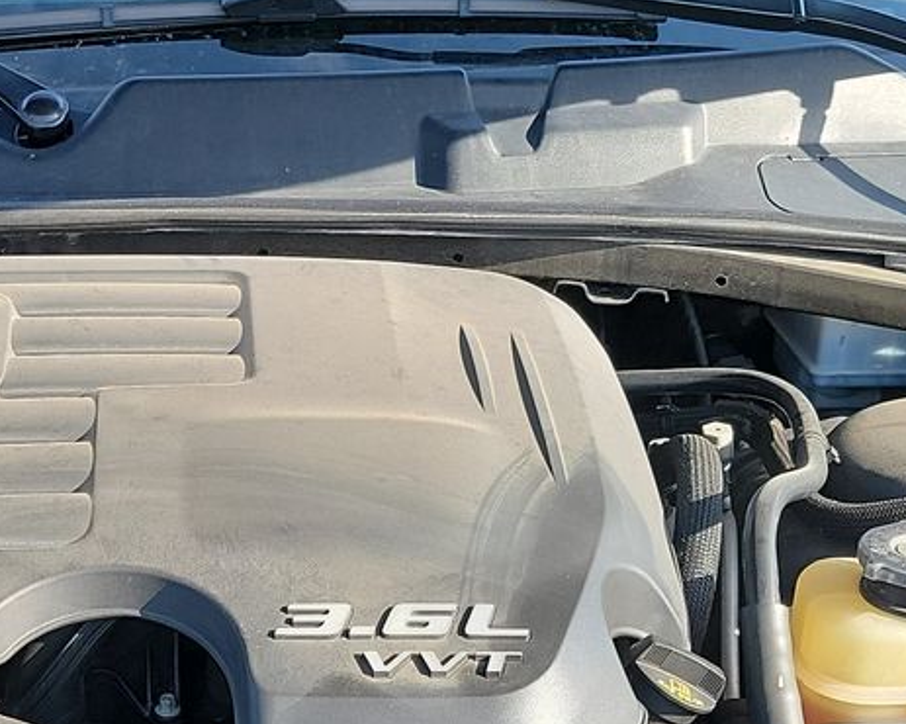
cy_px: 479
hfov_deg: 22.8
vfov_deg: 18.9
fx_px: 2171
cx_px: 53
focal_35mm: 81
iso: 50
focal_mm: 6.7
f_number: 1.8
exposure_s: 1/157
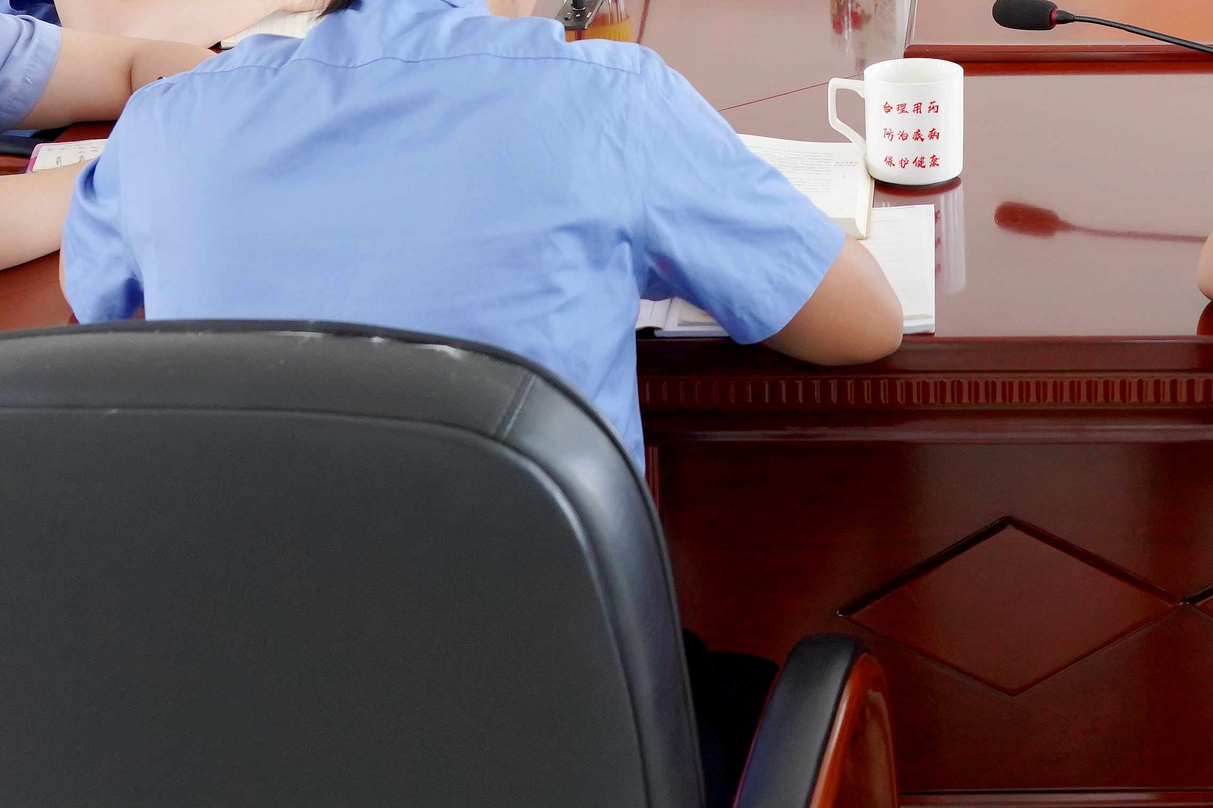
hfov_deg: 24.4
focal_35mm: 82
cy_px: -210
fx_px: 2763
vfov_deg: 15.9
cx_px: 954
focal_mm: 31
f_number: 6.3
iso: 1250
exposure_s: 1/40
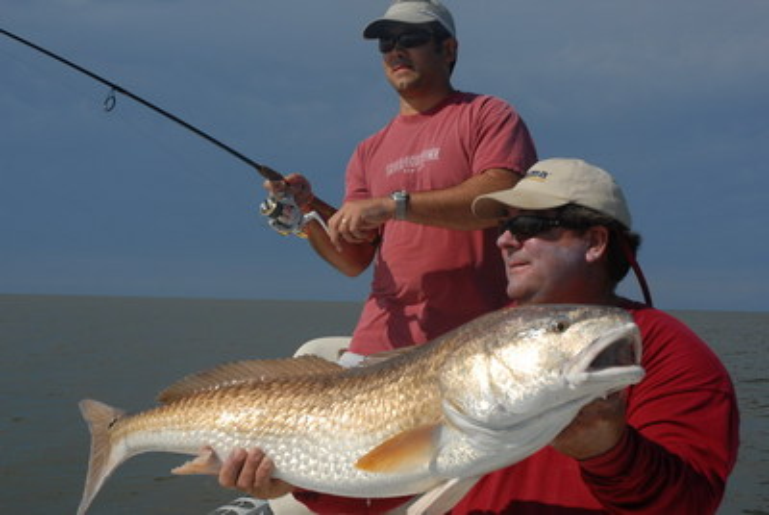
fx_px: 995
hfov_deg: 42.3
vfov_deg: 29.0
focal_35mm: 46
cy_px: 258
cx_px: 384
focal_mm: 31
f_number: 10
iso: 100
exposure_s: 1/350
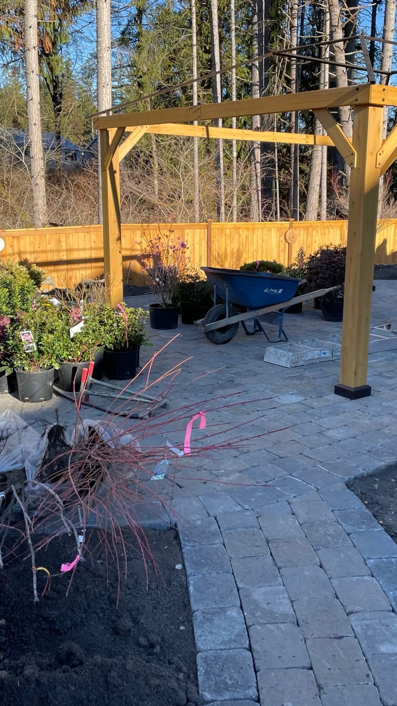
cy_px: 355
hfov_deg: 31.1
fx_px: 711
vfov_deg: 52.8
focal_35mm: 38
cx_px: 244
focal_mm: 4.2
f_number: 1.6
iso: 32
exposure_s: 1/842
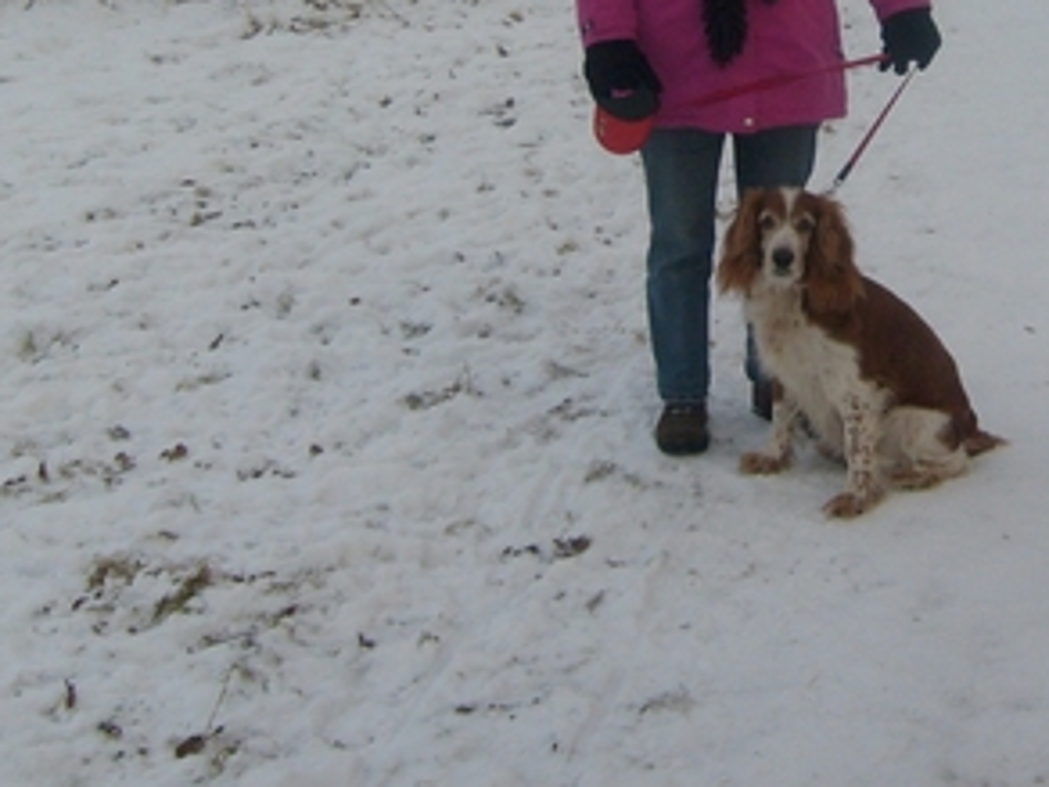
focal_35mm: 72
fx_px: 2182
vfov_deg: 19.8
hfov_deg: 26.4
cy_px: -14
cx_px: 873
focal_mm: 5.8
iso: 80
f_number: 7.1
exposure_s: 1/90
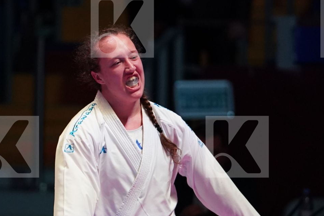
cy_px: 147
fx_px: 5084
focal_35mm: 565
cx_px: 122
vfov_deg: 2.4
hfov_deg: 3.7
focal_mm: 200
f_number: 2.8
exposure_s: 1/1000
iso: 2000
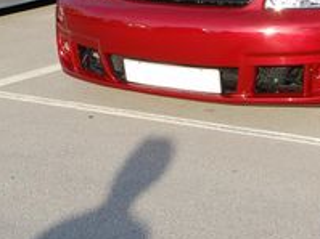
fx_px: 1502
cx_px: 100
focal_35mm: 163
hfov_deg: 12.1
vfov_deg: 9.0
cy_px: -79
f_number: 8
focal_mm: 35
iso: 200
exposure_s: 1/250
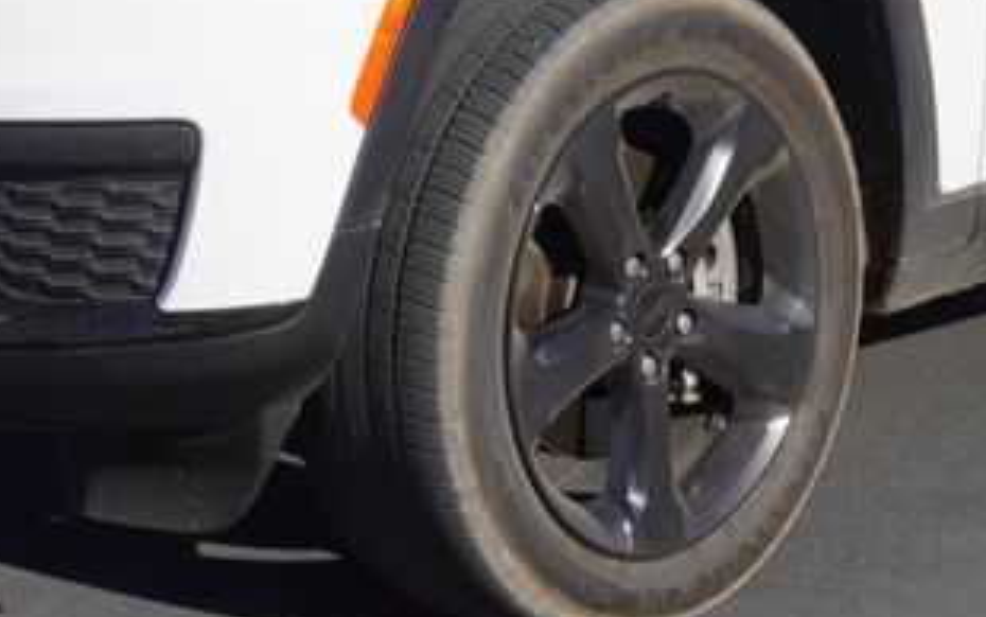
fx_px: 4212
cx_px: 585
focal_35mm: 157
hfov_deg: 13.3
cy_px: -54
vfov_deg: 8.3
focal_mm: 31
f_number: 11
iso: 100
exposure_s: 1/160
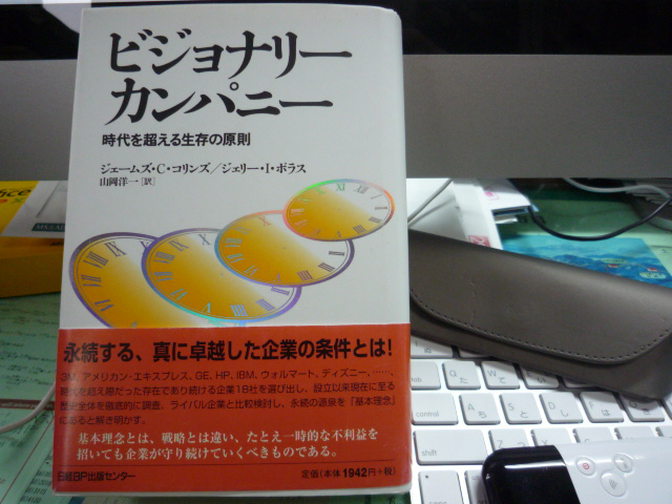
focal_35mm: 25
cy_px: 252
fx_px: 485
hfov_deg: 69.4
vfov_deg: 54.9
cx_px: 336
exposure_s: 1/30
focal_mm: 4.4
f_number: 2.8
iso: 160
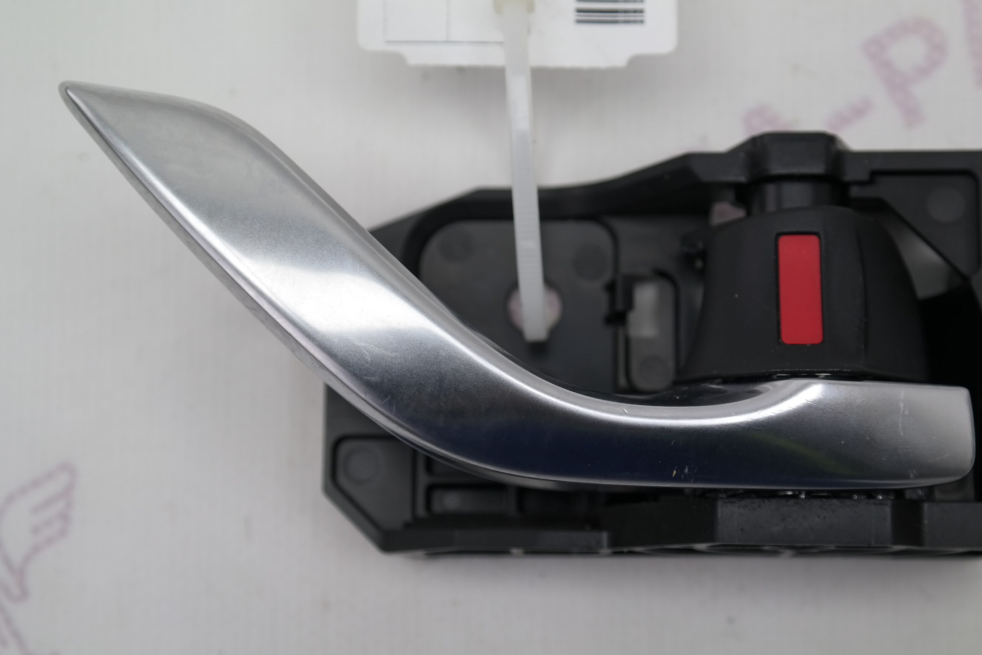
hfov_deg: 28.8
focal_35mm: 70
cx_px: 562
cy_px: 317
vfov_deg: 19.5
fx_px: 1909
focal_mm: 40
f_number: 5
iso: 200
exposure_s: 1/60
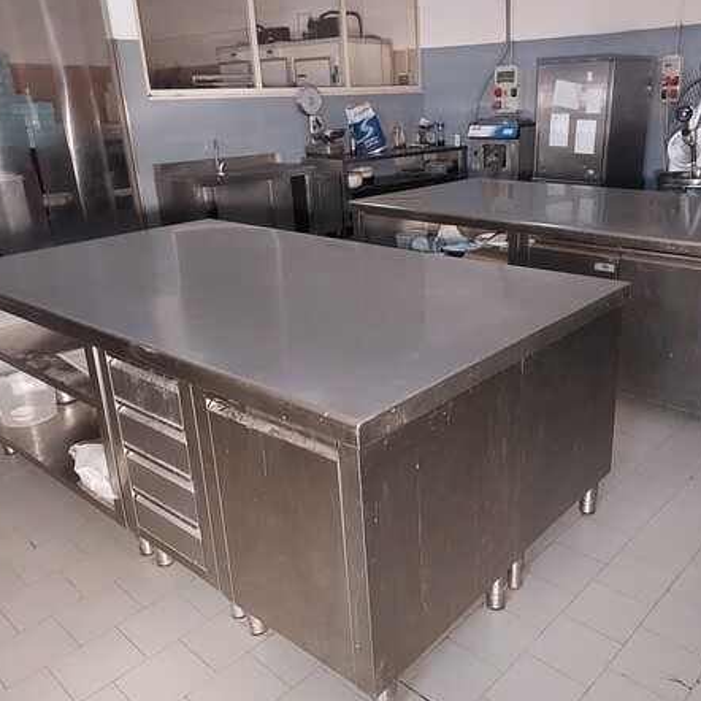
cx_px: 400
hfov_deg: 53.9
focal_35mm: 30
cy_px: 350
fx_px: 687
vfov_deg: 54.0
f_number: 1.8
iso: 1000
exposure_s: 1/15
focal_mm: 5.23
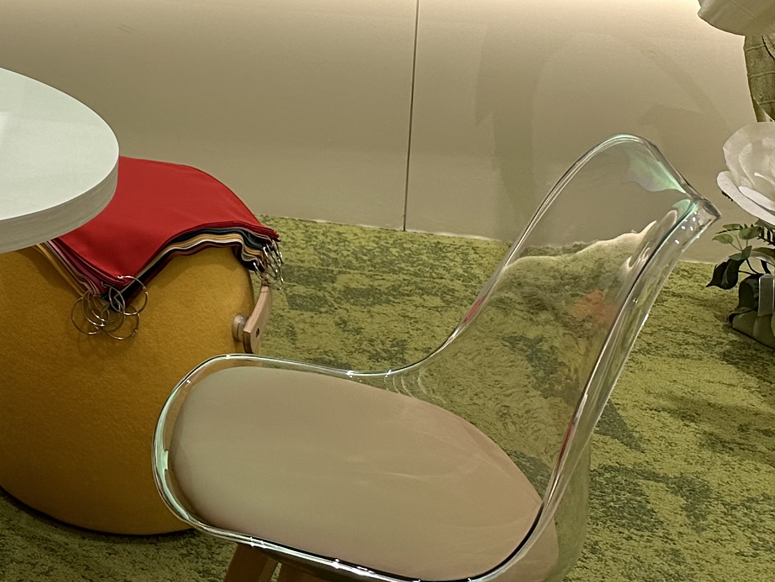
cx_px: -445
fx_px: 1724
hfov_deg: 20.8
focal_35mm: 77
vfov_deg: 17.4
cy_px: -260
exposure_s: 1/213
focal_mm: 6.86
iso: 64
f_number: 1.78
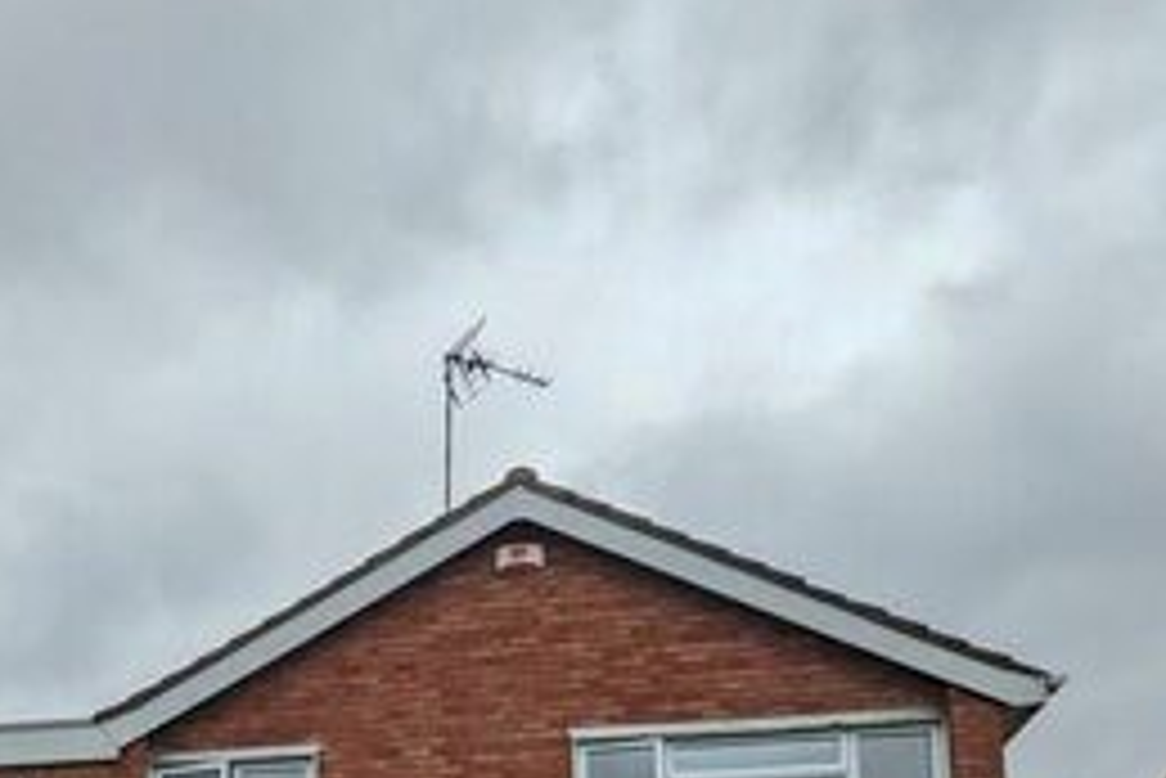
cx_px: 261
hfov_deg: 42.0
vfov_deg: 25.6
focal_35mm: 45
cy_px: 1014
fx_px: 1458
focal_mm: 2.22
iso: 40
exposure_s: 1/987
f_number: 2.2
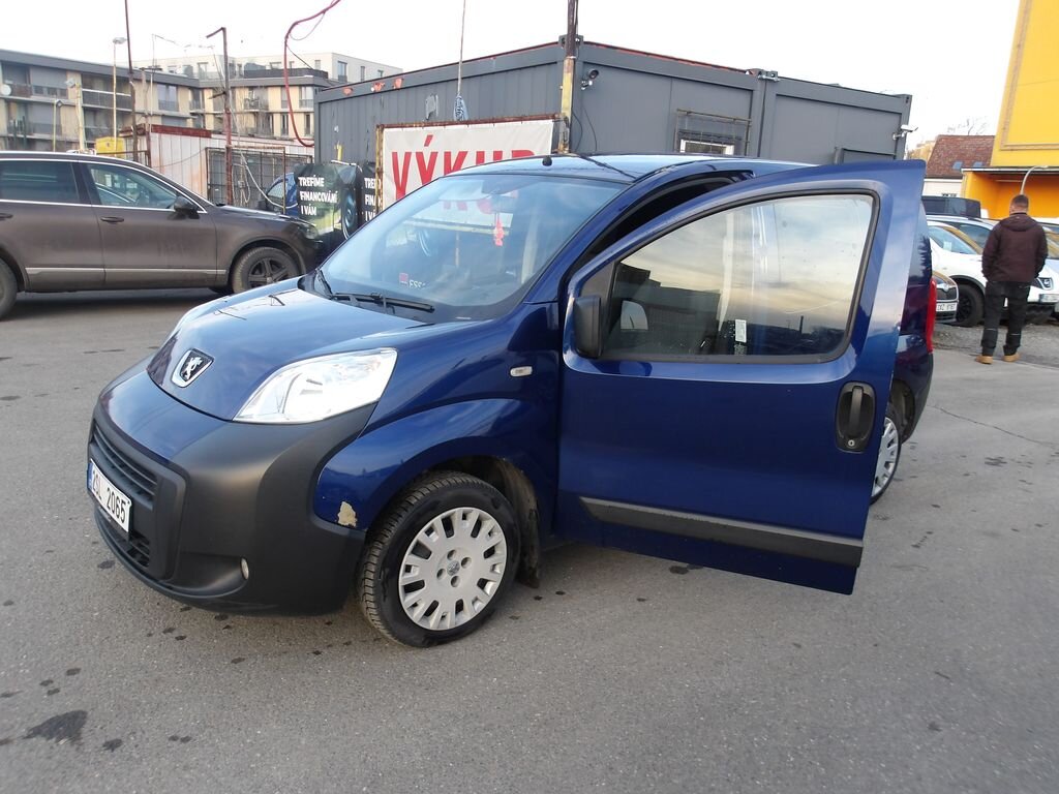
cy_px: 397
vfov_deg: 51.4
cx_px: 530
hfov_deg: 65.3
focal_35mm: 27
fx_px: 826
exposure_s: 1/80
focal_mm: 4.9
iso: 100
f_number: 3
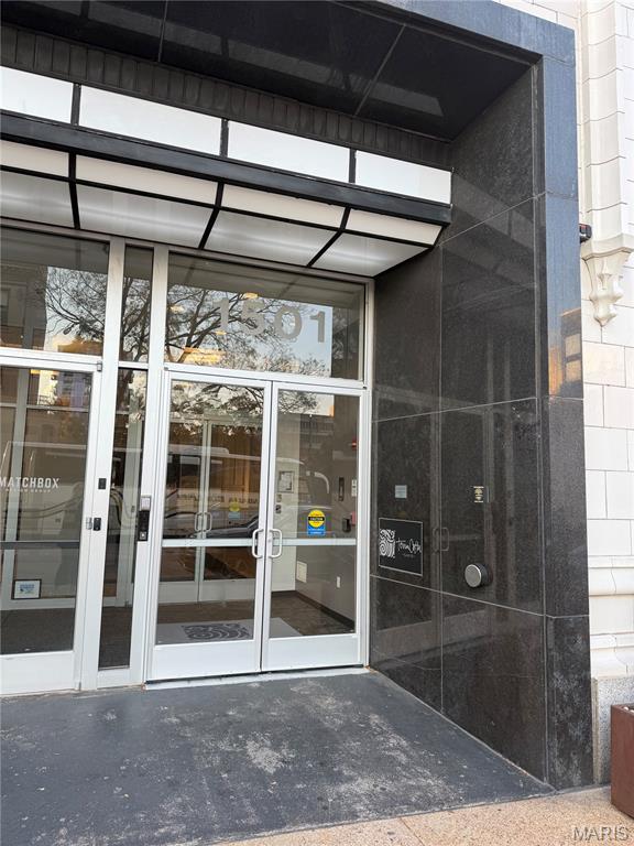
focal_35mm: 24
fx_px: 586
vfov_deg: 71.6
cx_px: 317
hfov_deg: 56.8
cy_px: 423
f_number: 1.78
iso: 64
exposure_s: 1/267
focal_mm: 6.76
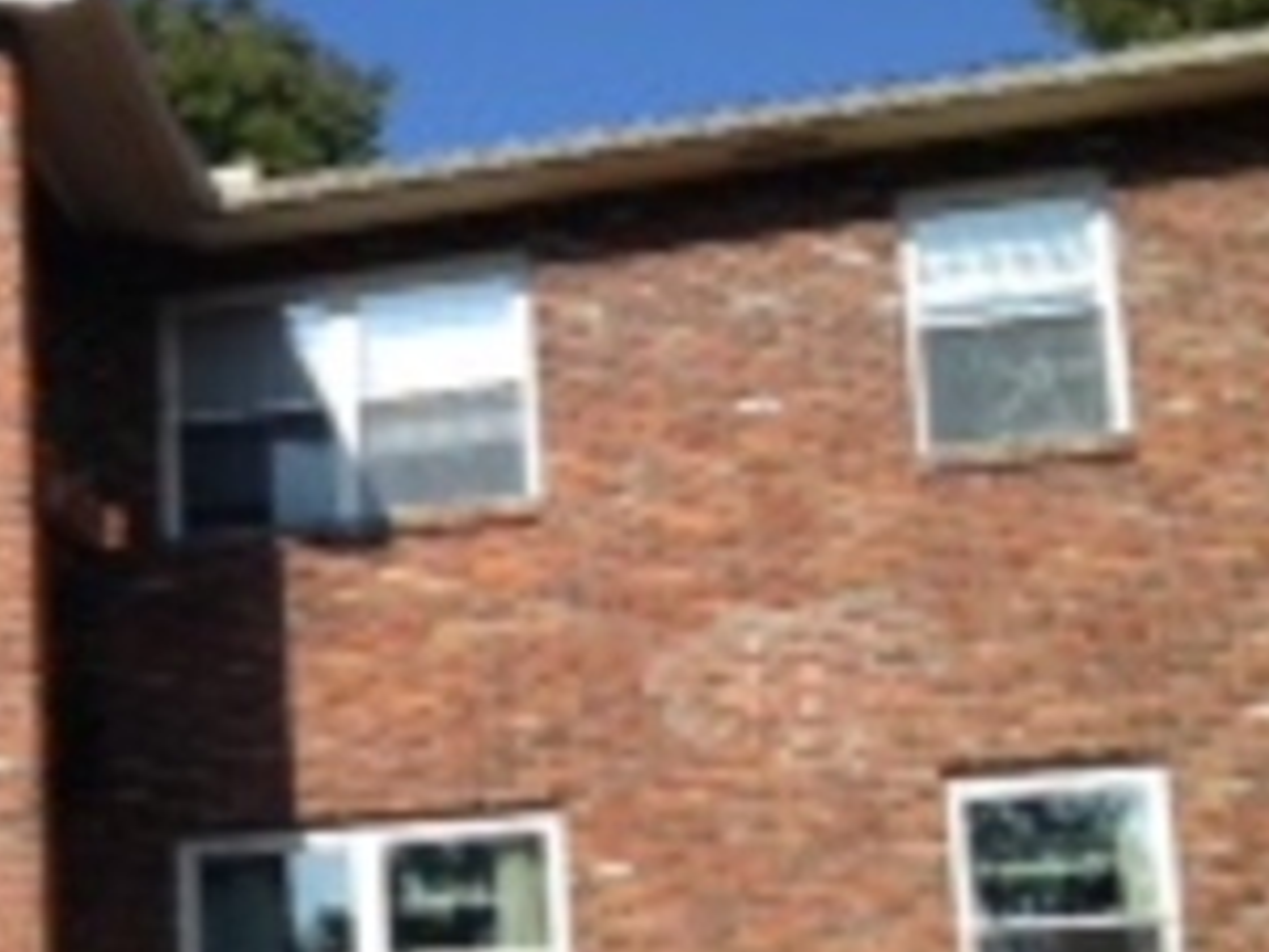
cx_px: -232
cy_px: 737
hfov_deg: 19.9
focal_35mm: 93
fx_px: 3411
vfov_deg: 15.8
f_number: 2.4
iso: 50
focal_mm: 4.28
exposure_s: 1/1534
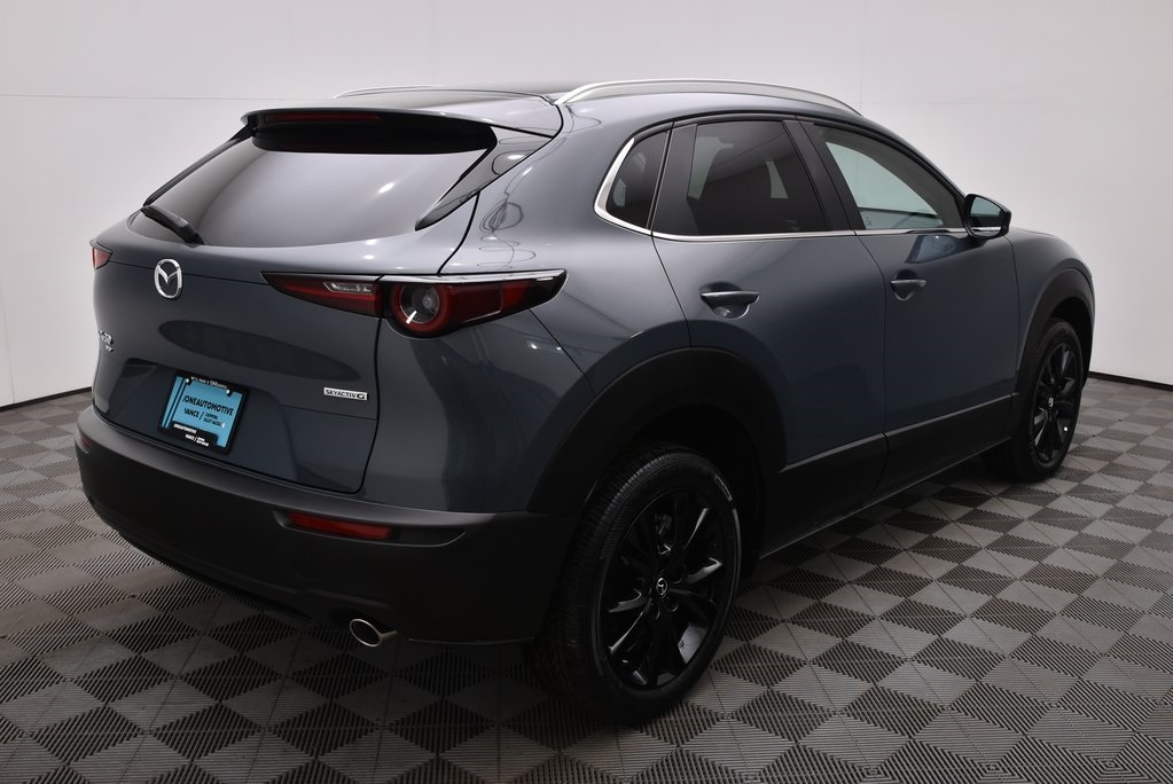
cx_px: 586
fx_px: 1076
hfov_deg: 57.2
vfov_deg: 40.0
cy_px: 392
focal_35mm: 33
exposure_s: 1/200
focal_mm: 22
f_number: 10
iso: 500
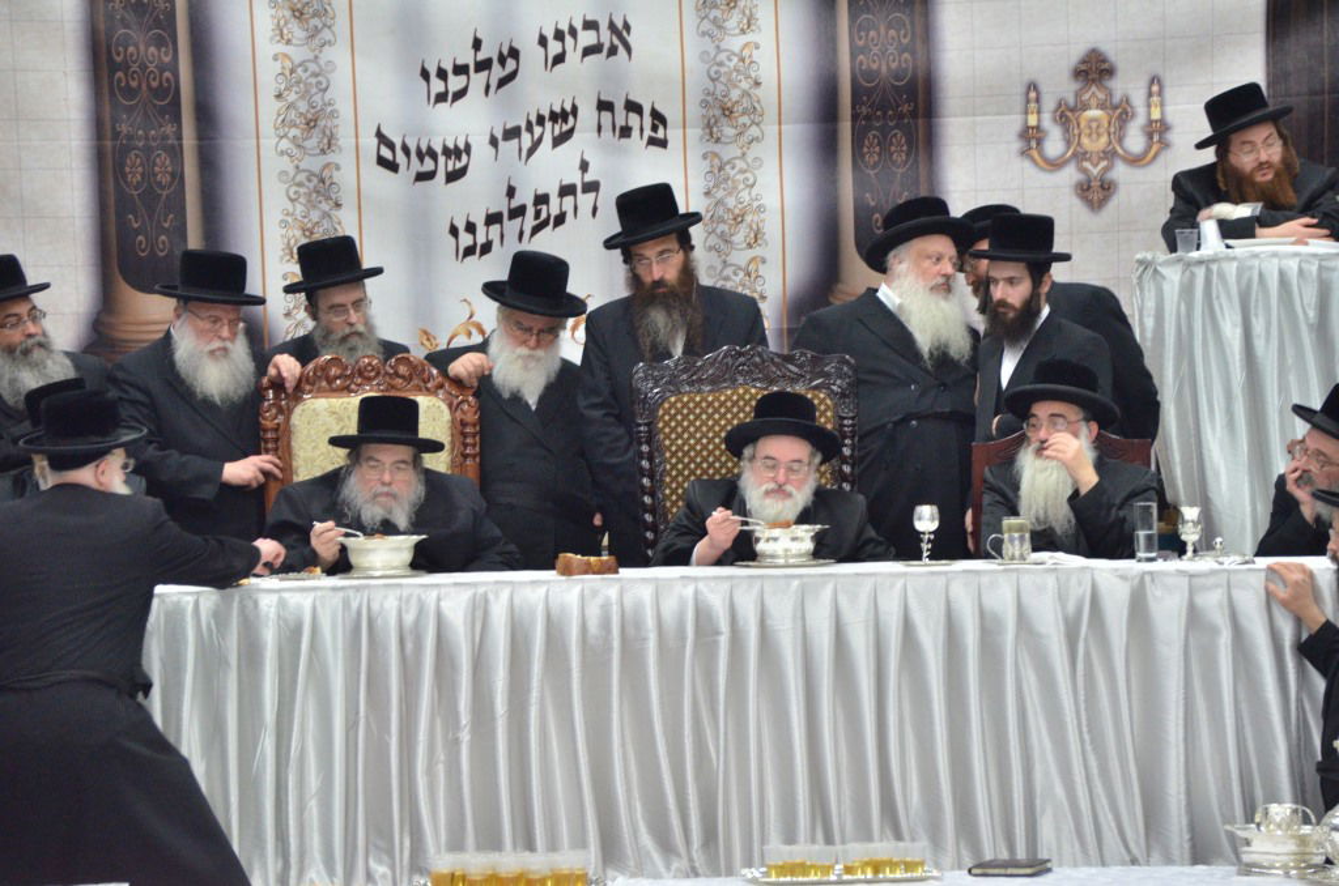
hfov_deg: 11.4
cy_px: 443
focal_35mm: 180
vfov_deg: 7.6
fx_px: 6680
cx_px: 670
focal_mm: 120
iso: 2000
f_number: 5.6
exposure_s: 1/160
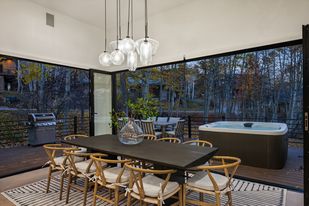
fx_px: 189
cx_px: 154
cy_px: 103
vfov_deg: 57.2
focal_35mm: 22
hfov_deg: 78.6
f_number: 7.1
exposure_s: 1/2.5
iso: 640
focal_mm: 22
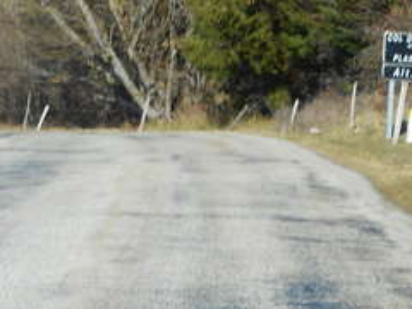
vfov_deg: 5.1
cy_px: 2
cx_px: 144
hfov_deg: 6.8
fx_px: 3487
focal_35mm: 293
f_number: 5.9
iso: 80
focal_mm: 20.9
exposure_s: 1/250
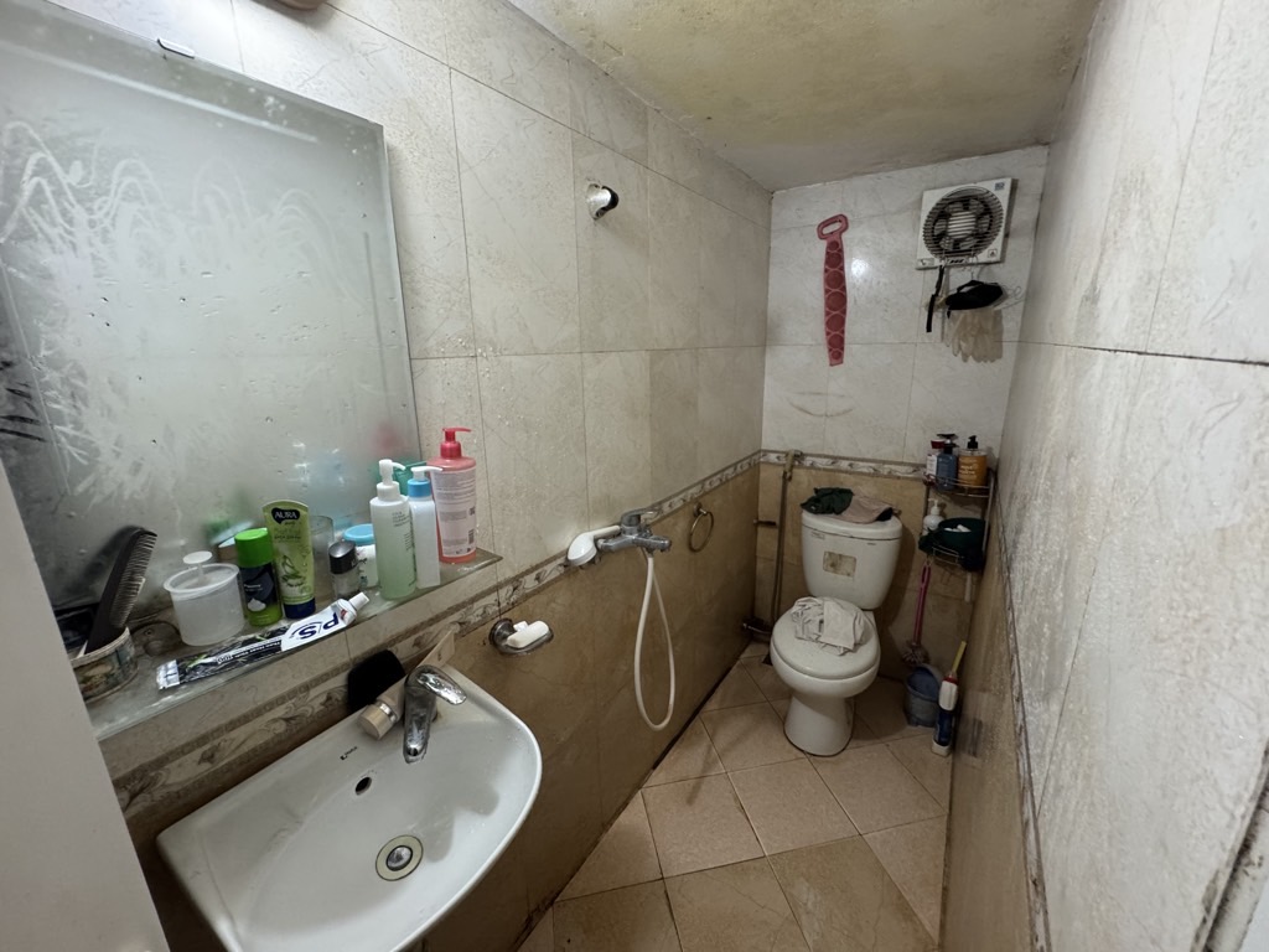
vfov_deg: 85.7
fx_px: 513
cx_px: 634
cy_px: 476
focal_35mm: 14
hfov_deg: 102.1
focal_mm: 2.22
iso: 400
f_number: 2.2
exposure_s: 1/50
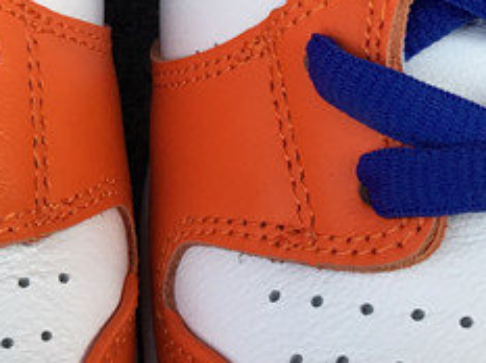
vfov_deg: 12.0
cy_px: -84
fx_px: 1682
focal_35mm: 120
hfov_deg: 16.3
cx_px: 60
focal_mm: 3.3
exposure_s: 1/365
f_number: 2.4
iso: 25
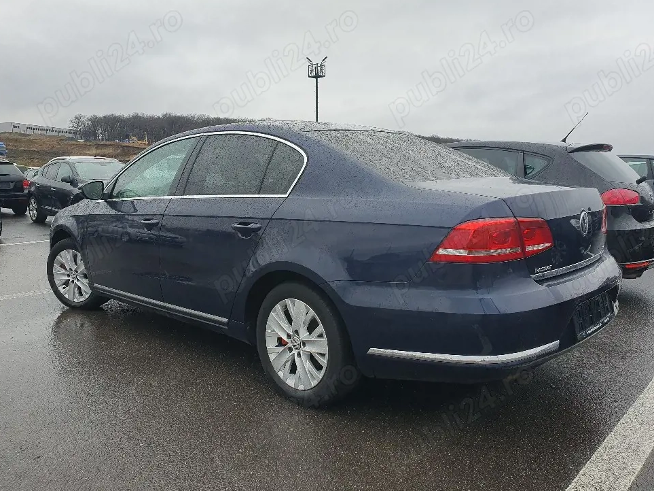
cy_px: 247
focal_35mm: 27
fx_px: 510
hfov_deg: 65.3
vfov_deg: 51.3
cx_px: 330
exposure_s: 1/333
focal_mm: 4.32
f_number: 2.4
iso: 50
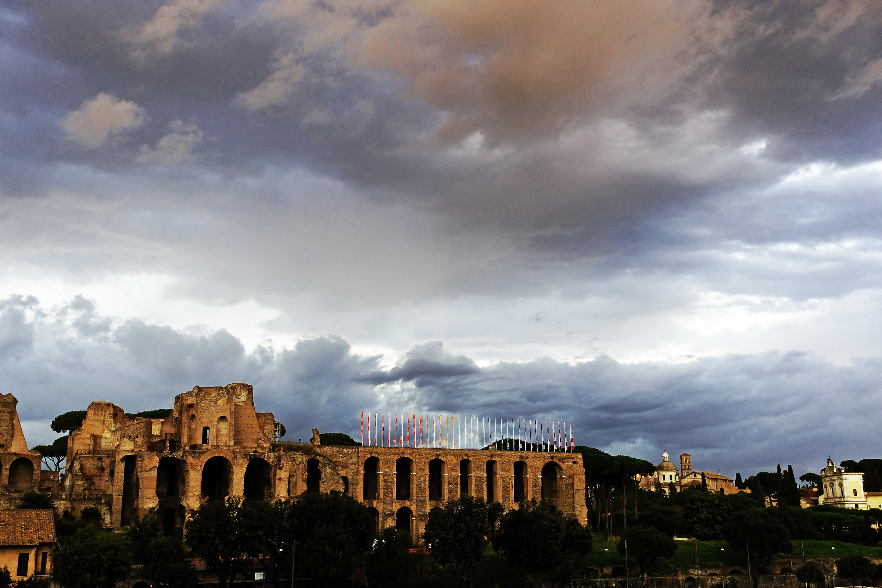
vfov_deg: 34.2
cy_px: 294
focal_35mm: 39
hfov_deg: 49.6
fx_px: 955
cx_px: 441
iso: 125
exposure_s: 1/80
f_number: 2.8
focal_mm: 14.3
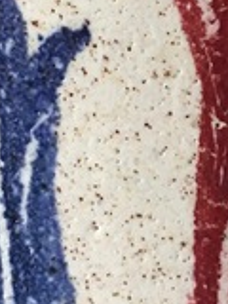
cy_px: 10
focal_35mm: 139
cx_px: 236
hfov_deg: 10.6
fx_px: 1221
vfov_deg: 14.0
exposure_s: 1/33
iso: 125
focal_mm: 4.15
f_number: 2.2
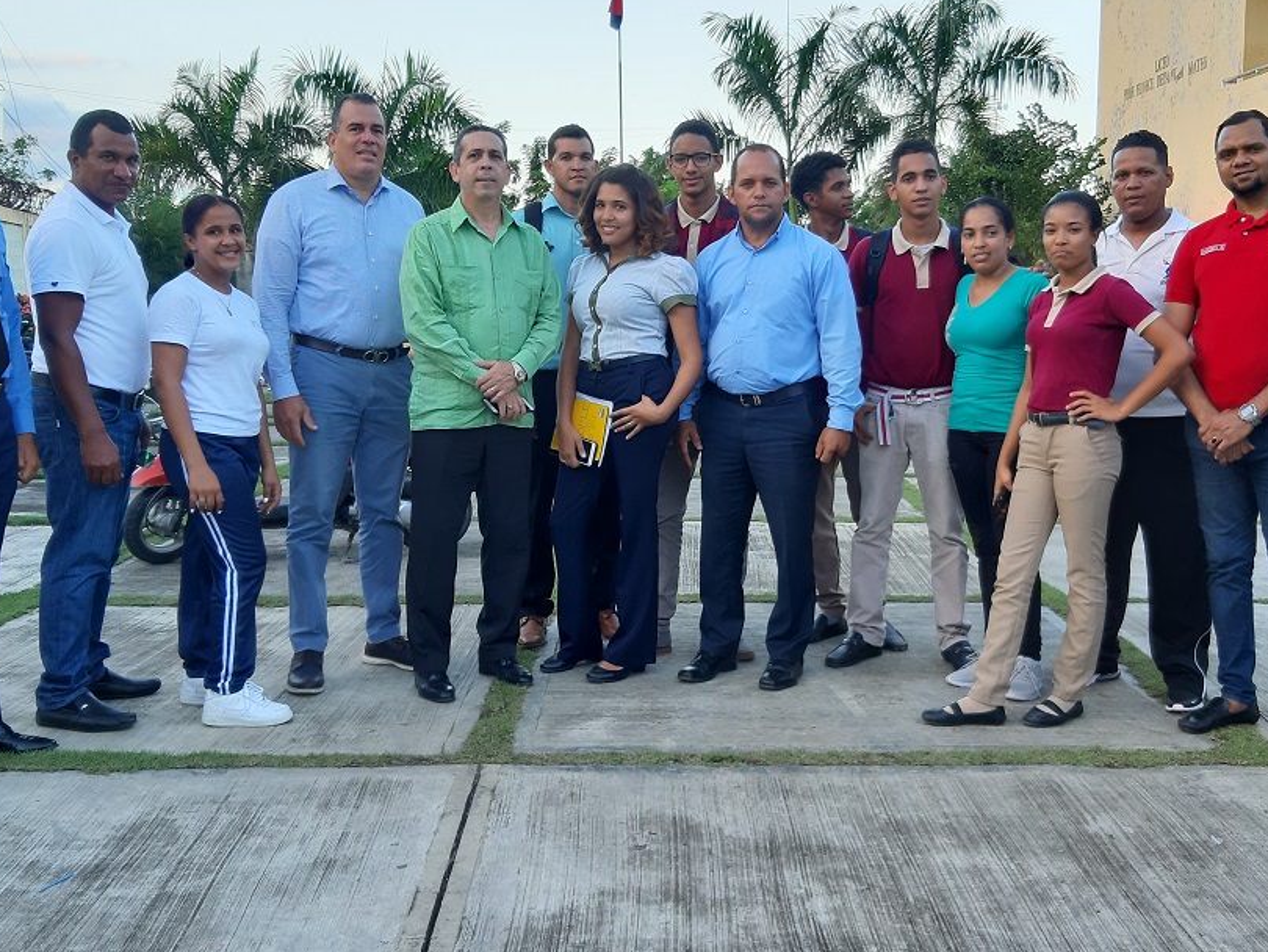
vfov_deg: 36.0
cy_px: 460
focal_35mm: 40
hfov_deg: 46.7
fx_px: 1466
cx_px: 690
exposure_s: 1/120
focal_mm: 3.93
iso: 50
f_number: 1.7
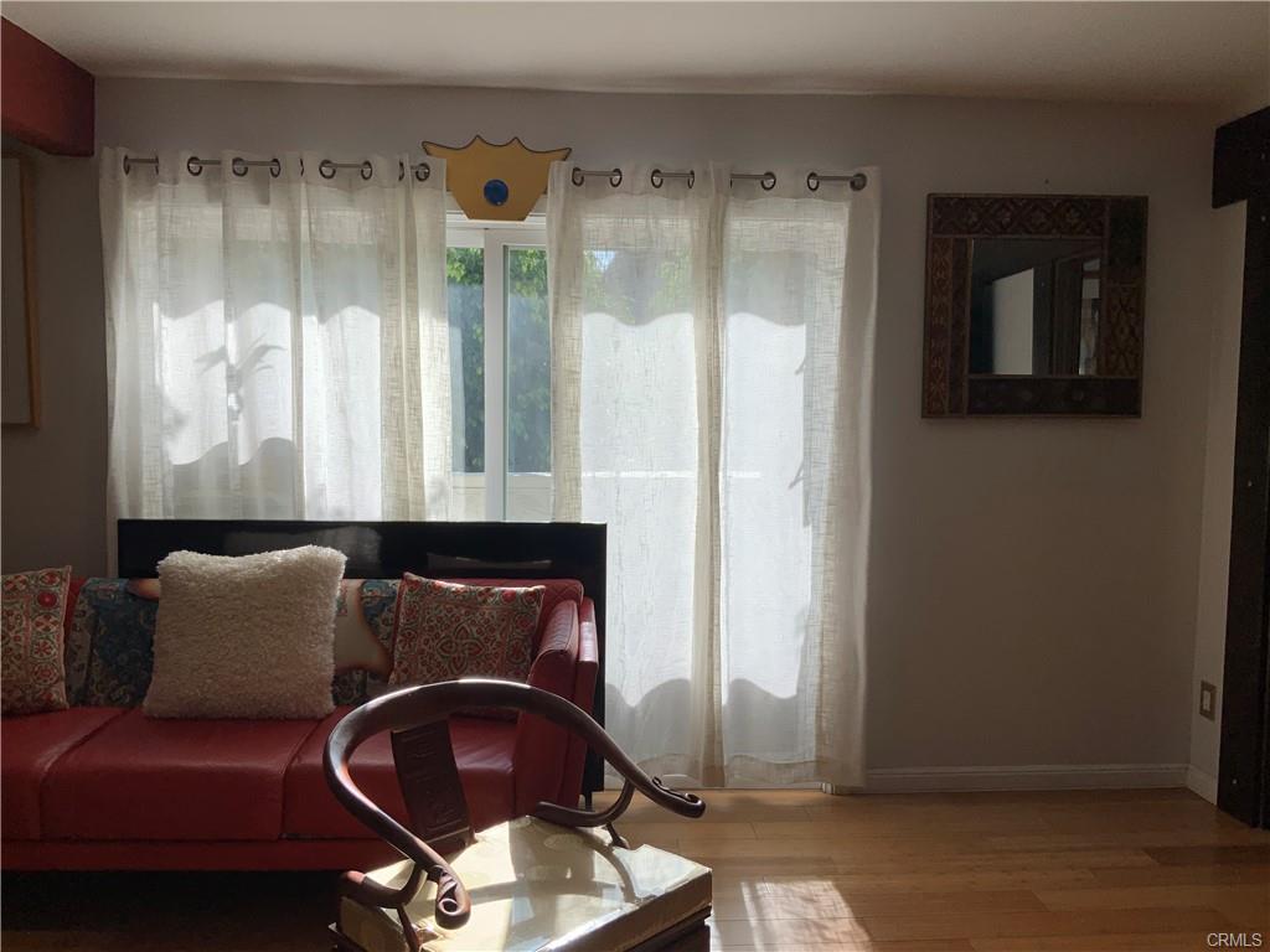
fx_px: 1064
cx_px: 635
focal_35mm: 29
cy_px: 476
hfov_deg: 61.7
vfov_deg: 48.2
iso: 16
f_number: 1.8
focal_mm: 3
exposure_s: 1/586
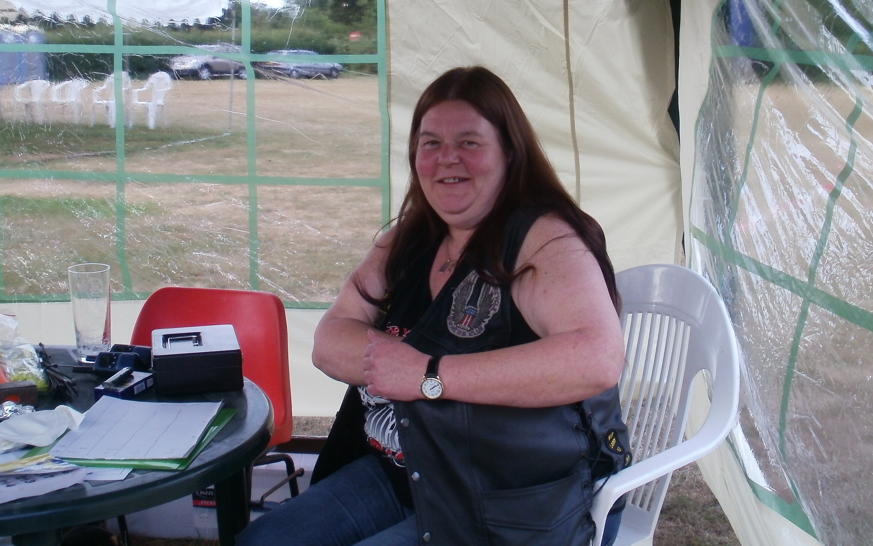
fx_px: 1190
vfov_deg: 25.7
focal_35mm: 50
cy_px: 182
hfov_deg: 40.3
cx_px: 464
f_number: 3.5
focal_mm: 6.3
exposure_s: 1/80
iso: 100
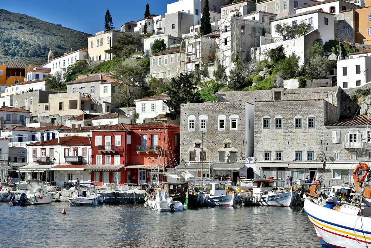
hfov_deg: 28.8
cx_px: 186
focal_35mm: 70
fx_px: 722
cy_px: 124
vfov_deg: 19.5
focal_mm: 70
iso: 250
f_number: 7.1
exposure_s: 1/1000
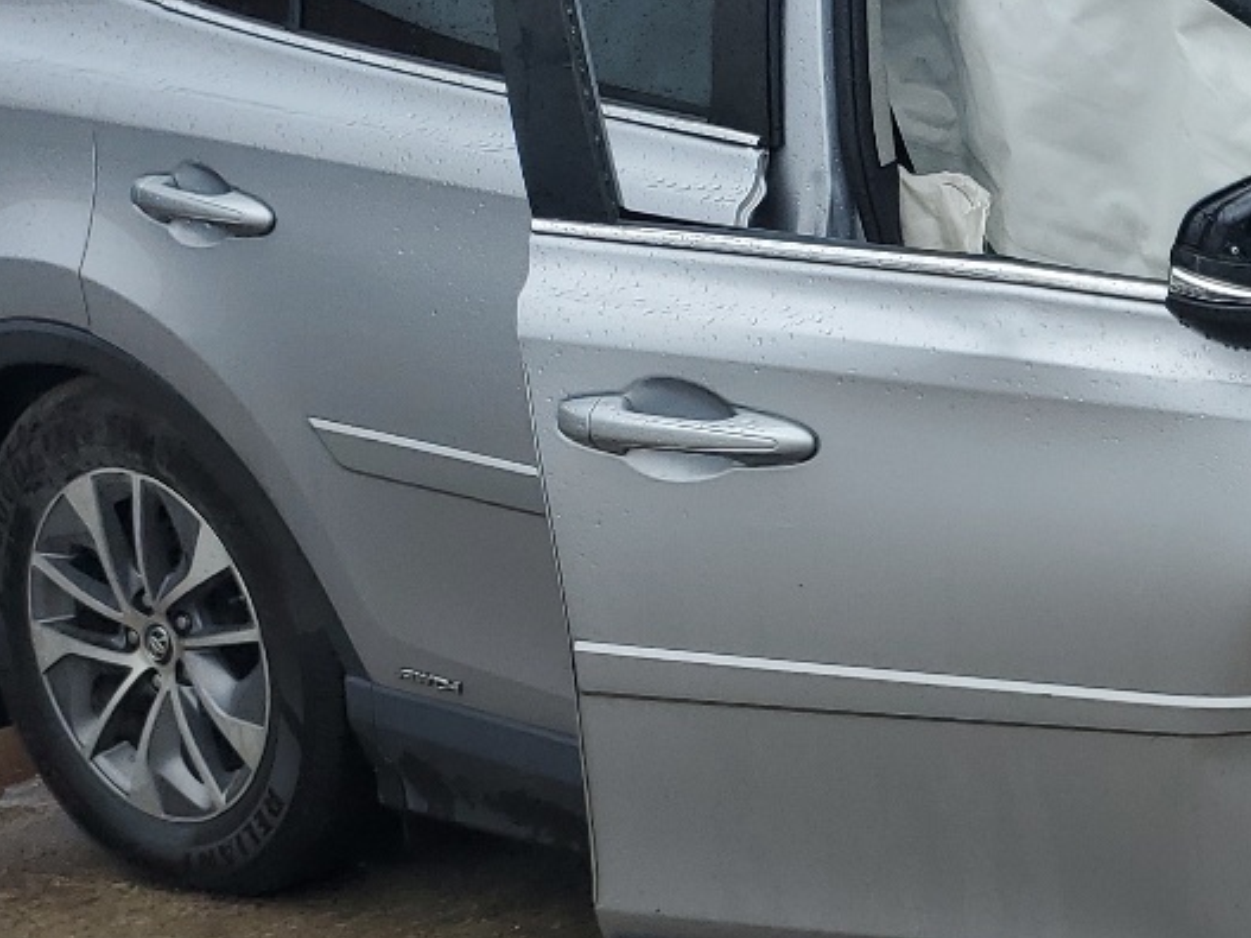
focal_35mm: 79
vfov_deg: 18.7
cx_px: 1493
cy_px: 451
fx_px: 2854
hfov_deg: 22.8
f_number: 1.5
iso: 50
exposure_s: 1/1250
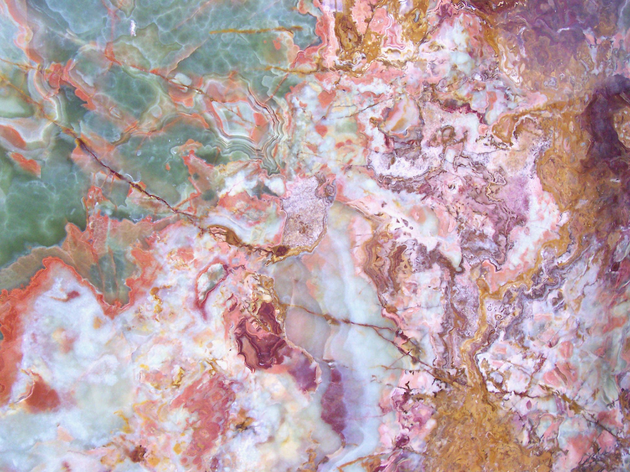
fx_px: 673
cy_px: 236
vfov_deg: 38.7
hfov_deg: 50.1
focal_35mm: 37
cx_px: 315
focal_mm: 5.6
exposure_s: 1/20
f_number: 2.8
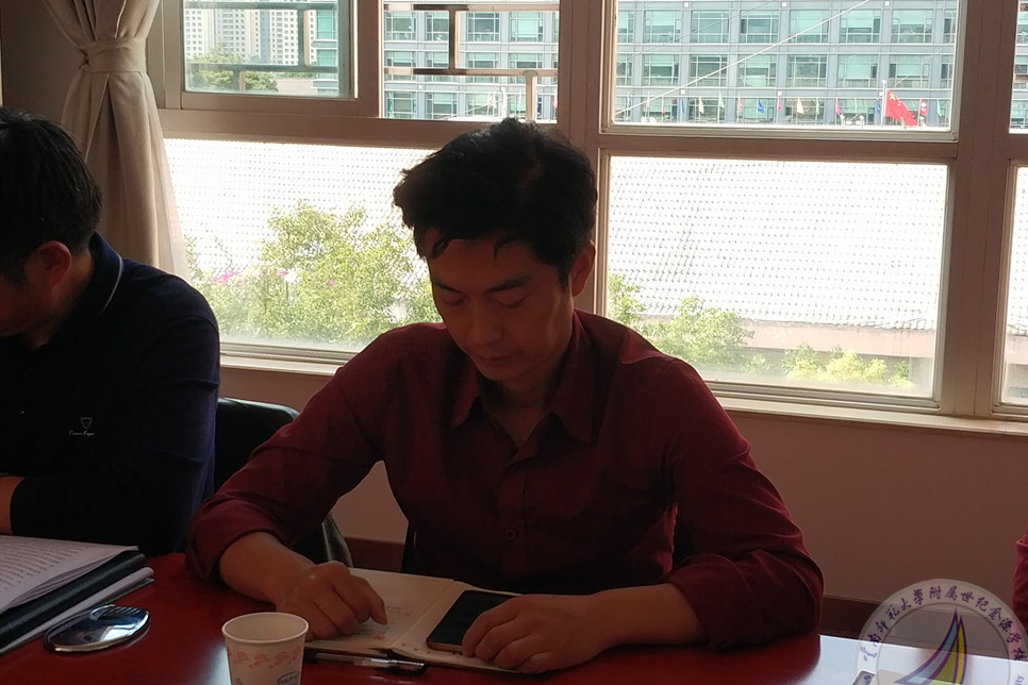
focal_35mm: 35
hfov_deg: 54.4
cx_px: 496
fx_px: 999
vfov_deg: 37.8
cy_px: 357
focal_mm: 4.5
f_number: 2
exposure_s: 1/178
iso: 100
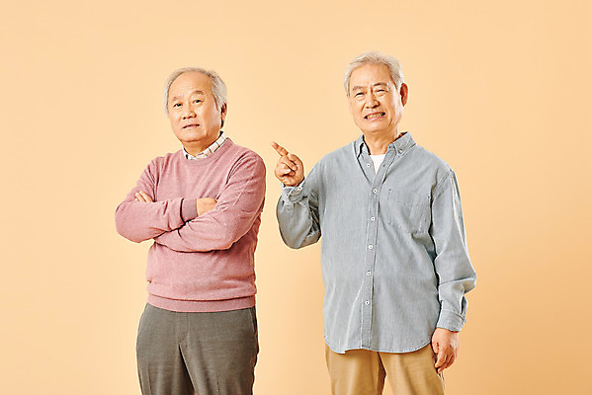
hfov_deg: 18.6
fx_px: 1810
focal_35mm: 110
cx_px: 296
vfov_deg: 12.5
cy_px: 198
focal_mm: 110
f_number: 8
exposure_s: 1/125
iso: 100
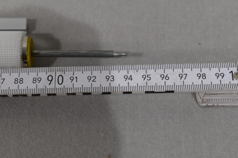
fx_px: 545
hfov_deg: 24.6
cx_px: 119
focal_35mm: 82
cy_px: 79
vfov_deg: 16.6
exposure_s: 1/60
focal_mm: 55
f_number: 8
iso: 360
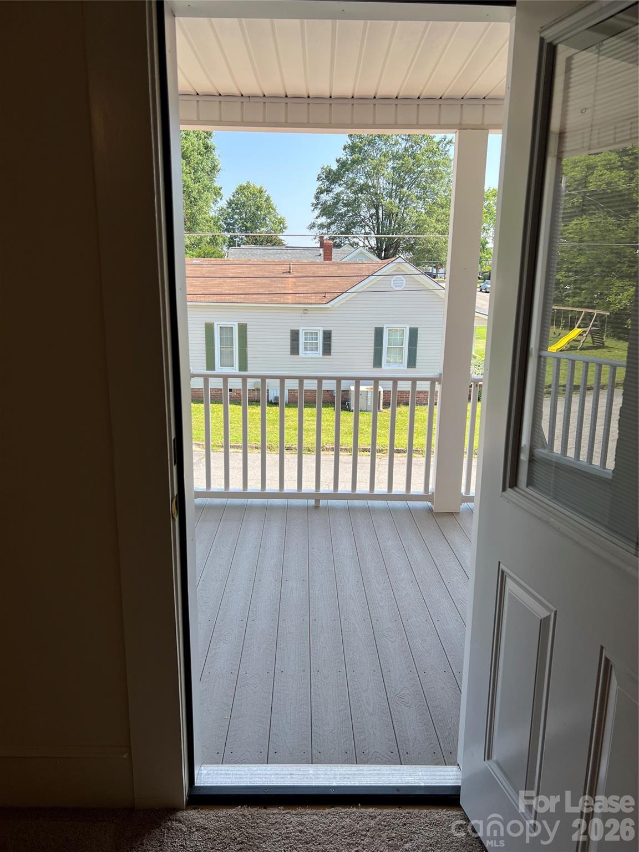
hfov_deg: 53.1
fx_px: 640
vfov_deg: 67.3
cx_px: 320
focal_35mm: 26
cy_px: 426
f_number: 1.5
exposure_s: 1/1209
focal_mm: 5.7
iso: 50
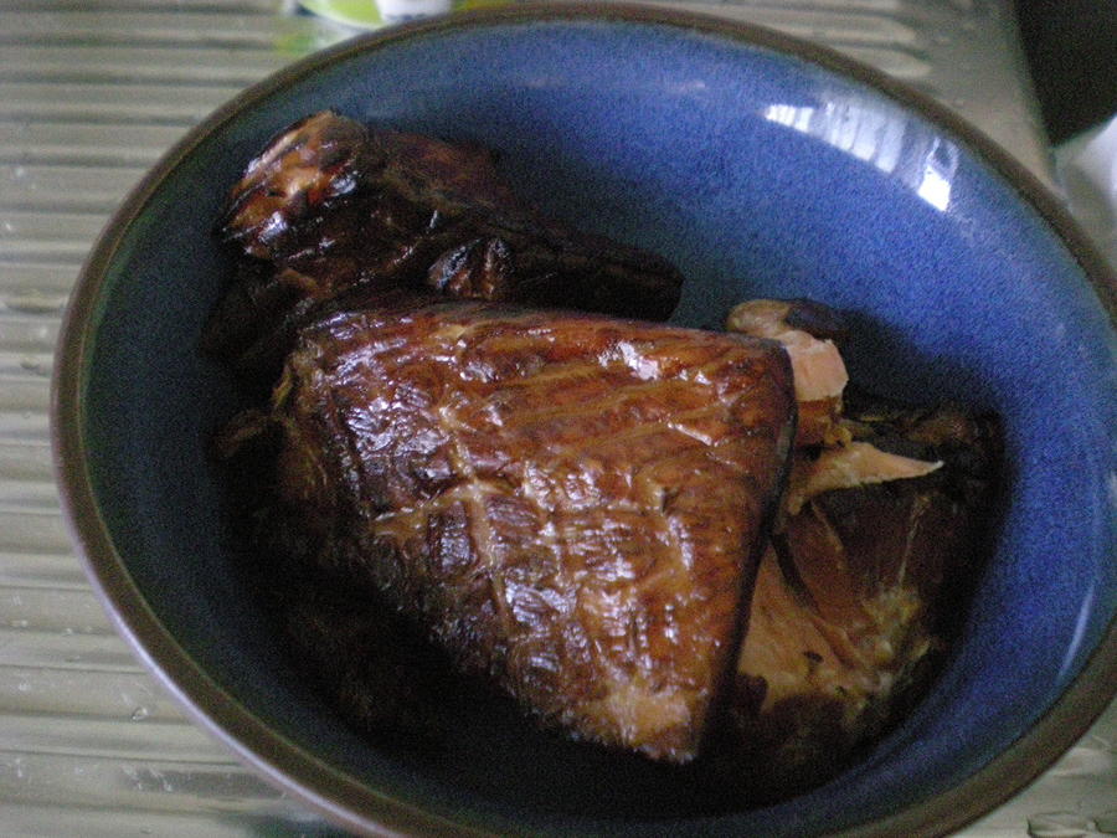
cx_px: 558
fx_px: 1226
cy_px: 419
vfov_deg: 37.7
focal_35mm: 38
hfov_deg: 49.0
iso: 1000
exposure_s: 1/54.4
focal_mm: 6.3
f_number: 3.1
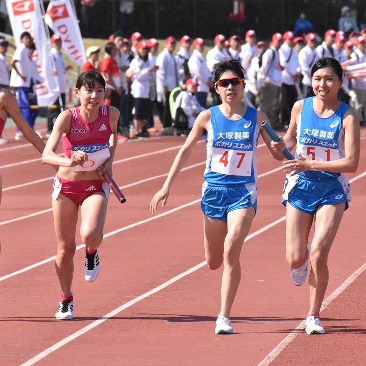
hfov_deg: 2.8
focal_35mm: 624
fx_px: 7464
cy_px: 185
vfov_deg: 2.8
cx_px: 265
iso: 4000
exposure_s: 1/4000
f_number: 11
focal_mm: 300
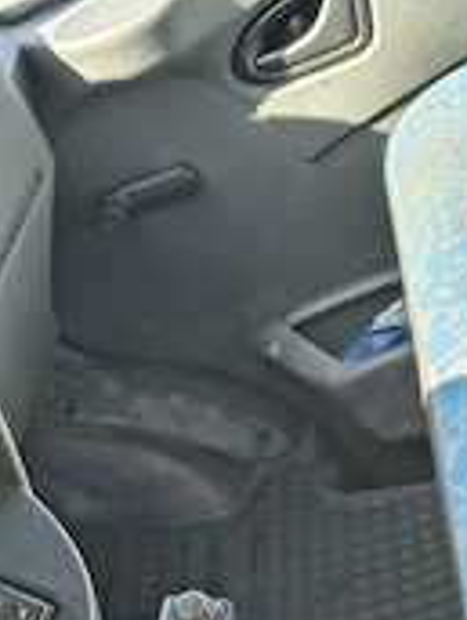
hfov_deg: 24.5
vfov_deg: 30.5
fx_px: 1004
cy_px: 689
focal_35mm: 56
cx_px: -40
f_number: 1.8
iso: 131
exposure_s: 1/100
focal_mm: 5.56
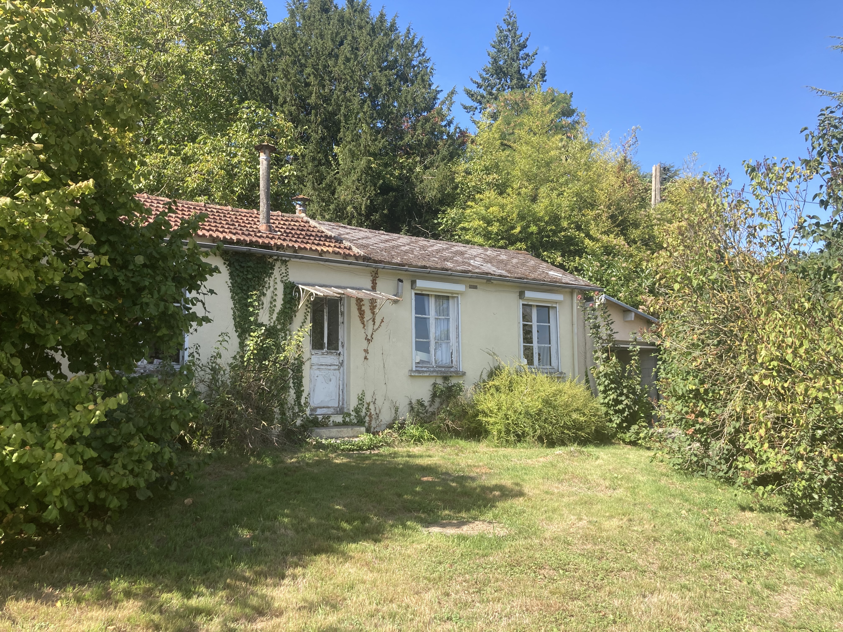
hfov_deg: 63.4
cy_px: 316
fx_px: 682
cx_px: 422
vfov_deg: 49.7
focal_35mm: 28
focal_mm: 3.99
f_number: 1.8
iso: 20
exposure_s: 1/738
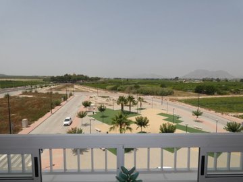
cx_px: 122
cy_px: 91
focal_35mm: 20
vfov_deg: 66.0
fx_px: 140
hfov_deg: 81.7
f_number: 5
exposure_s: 1/800
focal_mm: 3.6
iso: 80
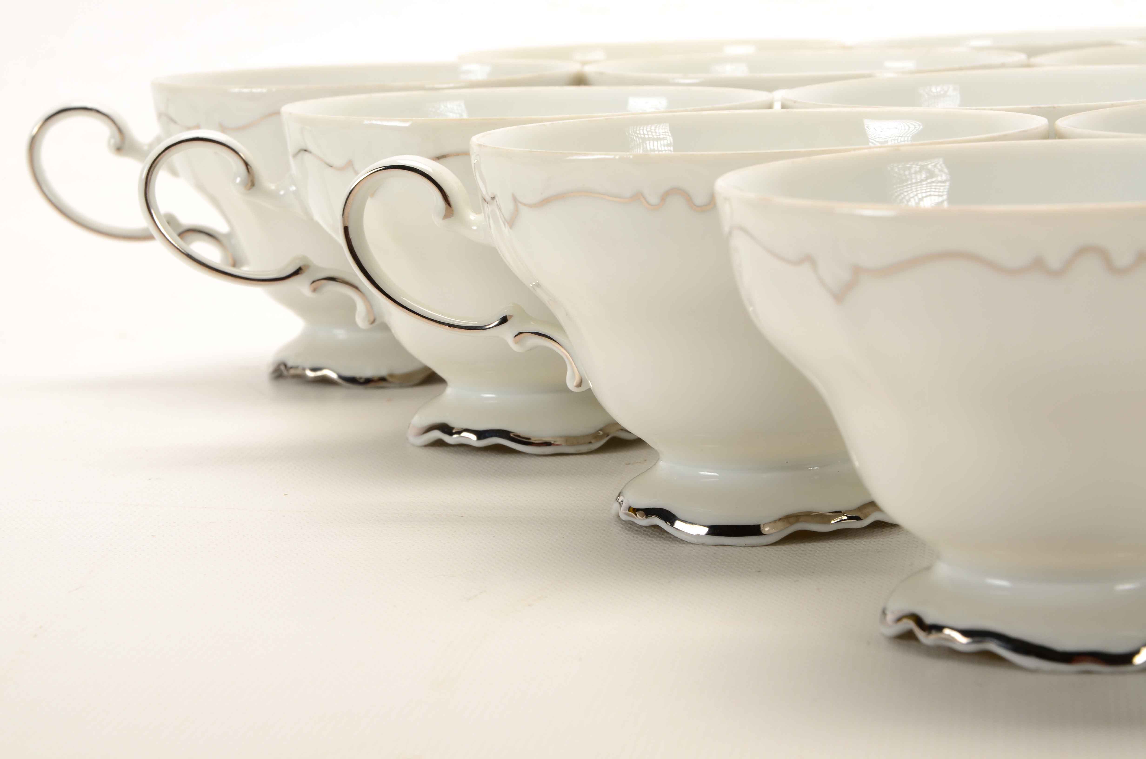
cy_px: 380
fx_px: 3574
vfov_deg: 12.1
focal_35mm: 112
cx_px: 573
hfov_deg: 18.2
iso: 200
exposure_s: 1/160
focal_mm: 75
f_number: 18
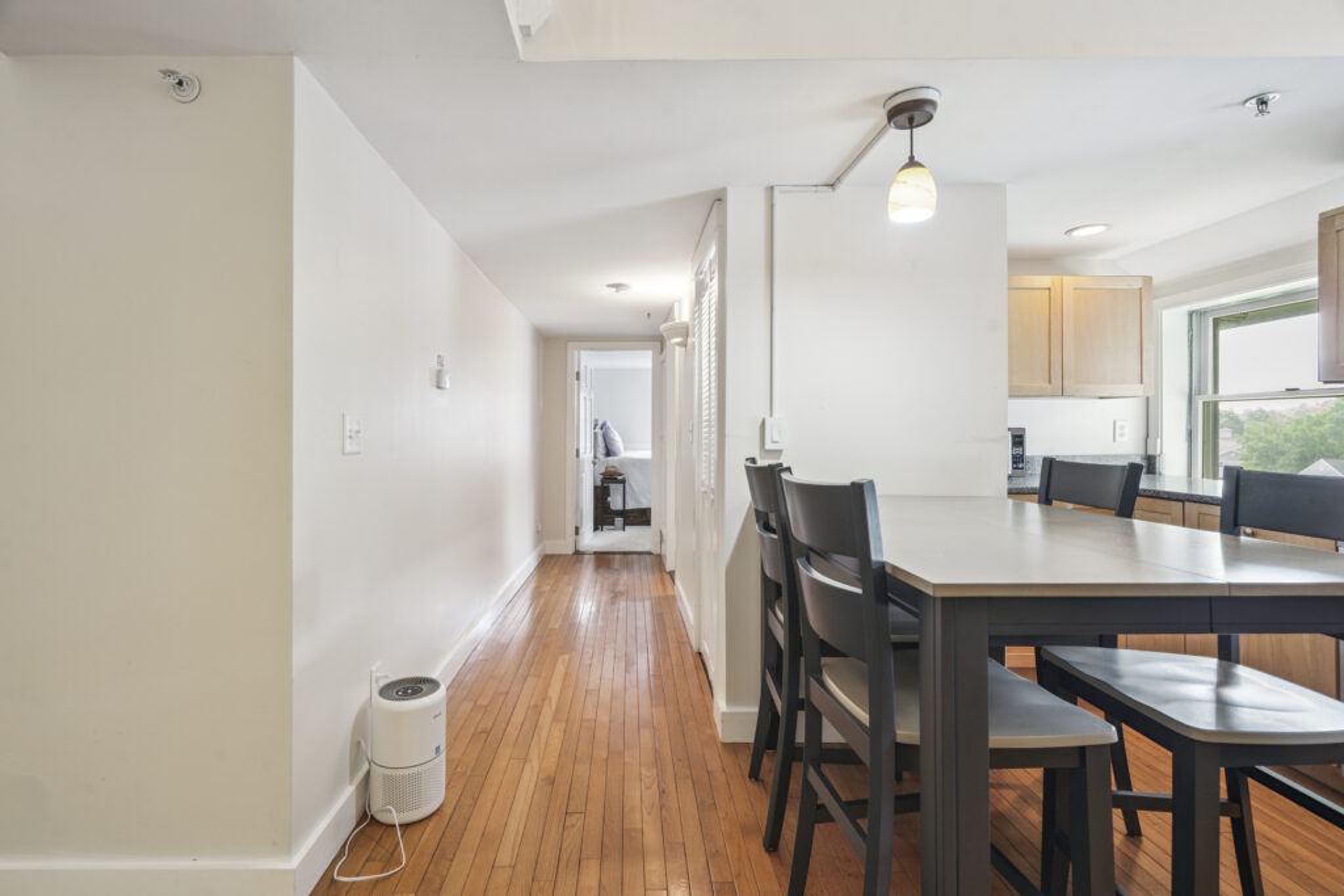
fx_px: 597
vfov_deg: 73.8
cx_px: 672
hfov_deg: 96.7
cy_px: 448
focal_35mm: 16
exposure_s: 1/2.5
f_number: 8
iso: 320
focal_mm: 16
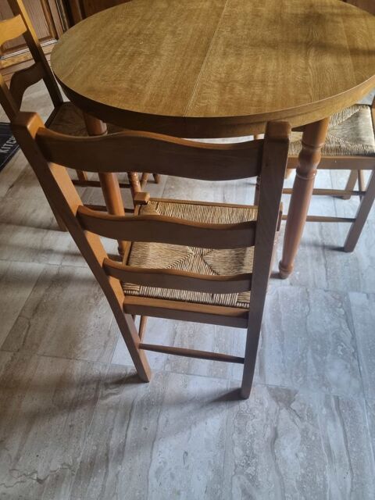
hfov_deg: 53.1
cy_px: 250
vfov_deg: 67.3
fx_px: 376
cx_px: 188
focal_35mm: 26
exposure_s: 1/50
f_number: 1.8
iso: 320
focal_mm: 5.4
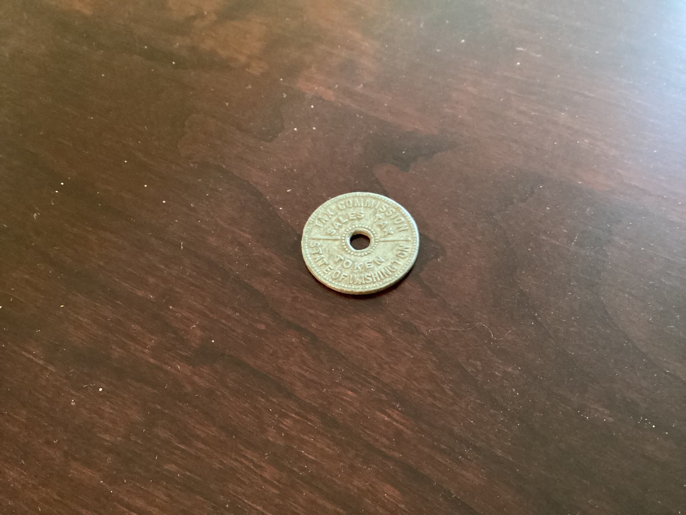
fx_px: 614
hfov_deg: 58.3
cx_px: 343
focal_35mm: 31
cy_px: 258
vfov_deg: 45.4
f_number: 2.4
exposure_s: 1/30
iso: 640
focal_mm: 3.3
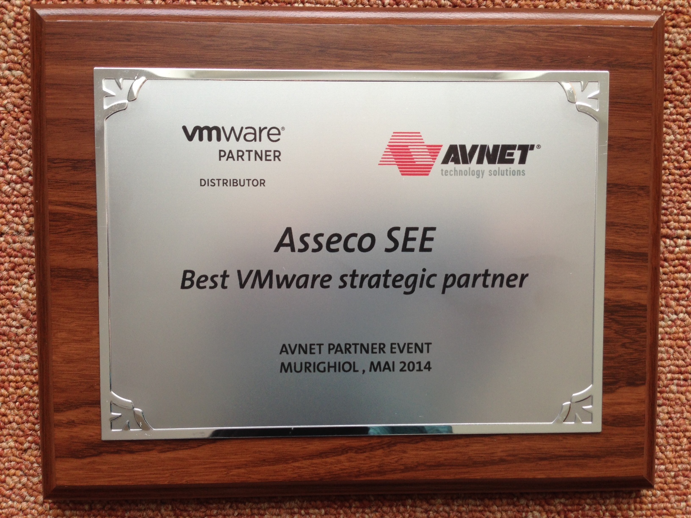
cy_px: 259
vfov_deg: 42.9
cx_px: 346
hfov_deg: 55.4
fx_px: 659
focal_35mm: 33
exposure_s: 1/60
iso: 50
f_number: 2.4
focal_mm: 4.12
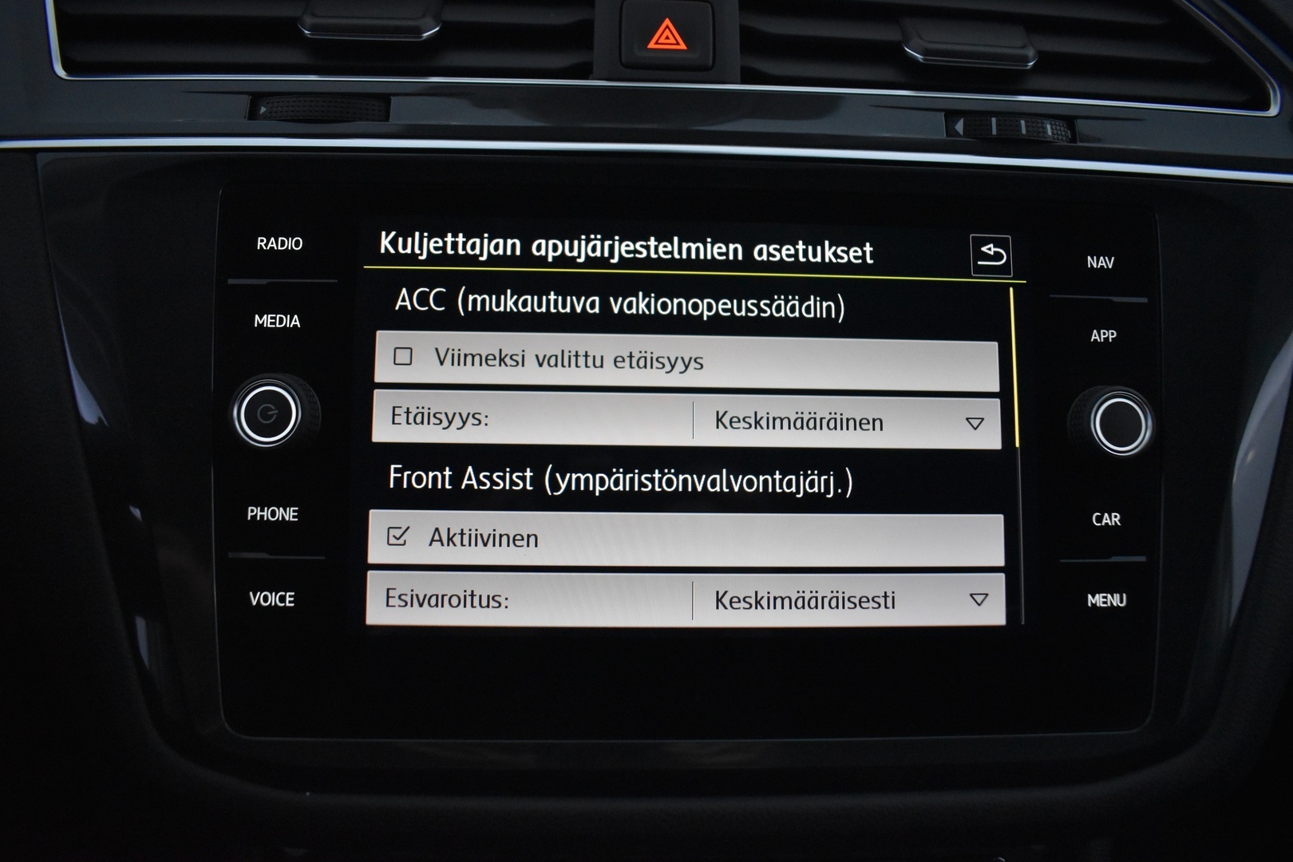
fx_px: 970
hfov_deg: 67.4
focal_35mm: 27
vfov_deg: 47.9
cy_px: 431
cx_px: 646
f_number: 3.5
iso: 3200
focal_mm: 18
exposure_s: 1/125
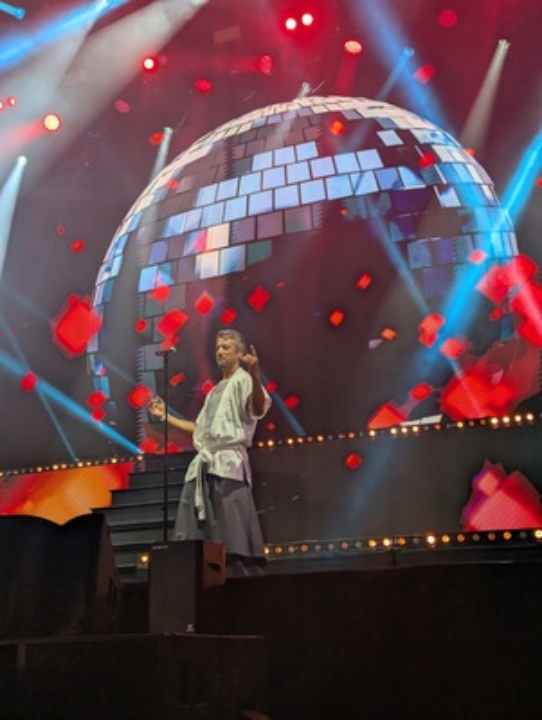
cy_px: 360
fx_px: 1000
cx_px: 271
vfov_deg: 39.6
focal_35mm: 48
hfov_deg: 30.3
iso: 76
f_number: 1.85
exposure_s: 1/313
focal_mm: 6.81
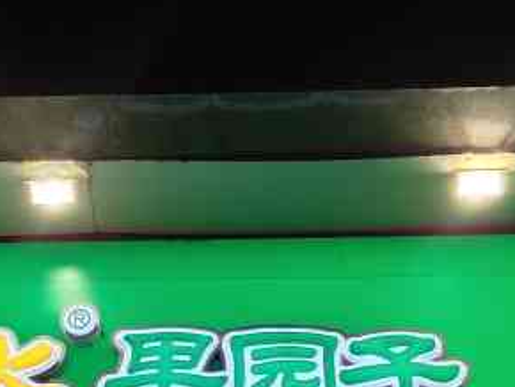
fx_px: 1042
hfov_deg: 27.5
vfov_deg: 20.3
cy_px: 402
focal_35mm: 70
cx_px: 160
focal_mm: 4.27
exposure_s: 1/100
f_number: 1.8
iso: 105
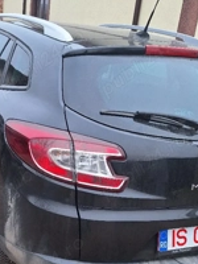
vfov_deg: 40.6
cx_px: 67
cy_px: 182
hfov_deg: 31.3
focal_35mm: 46
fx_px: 351
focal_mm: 5.54
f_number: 1.8
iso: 40
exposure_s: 1/244
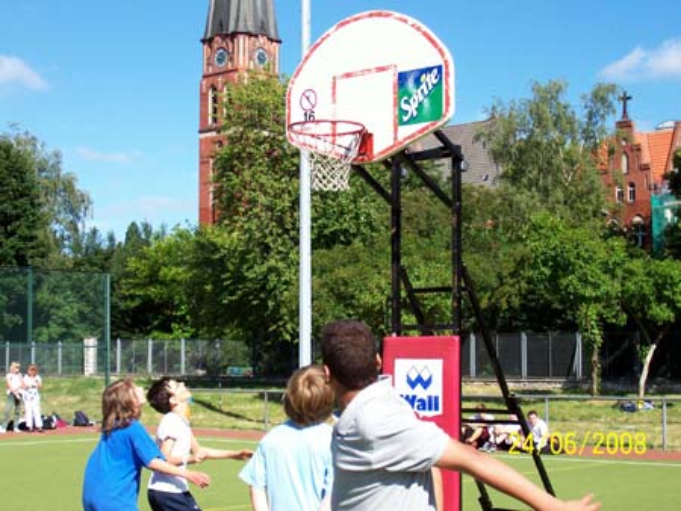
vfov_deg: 22.6
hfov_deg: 29.8
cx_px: 340
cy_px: 256
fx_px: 1279
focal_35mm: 65
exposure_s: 1/663
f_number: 3.6
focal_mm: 10.8
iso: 80
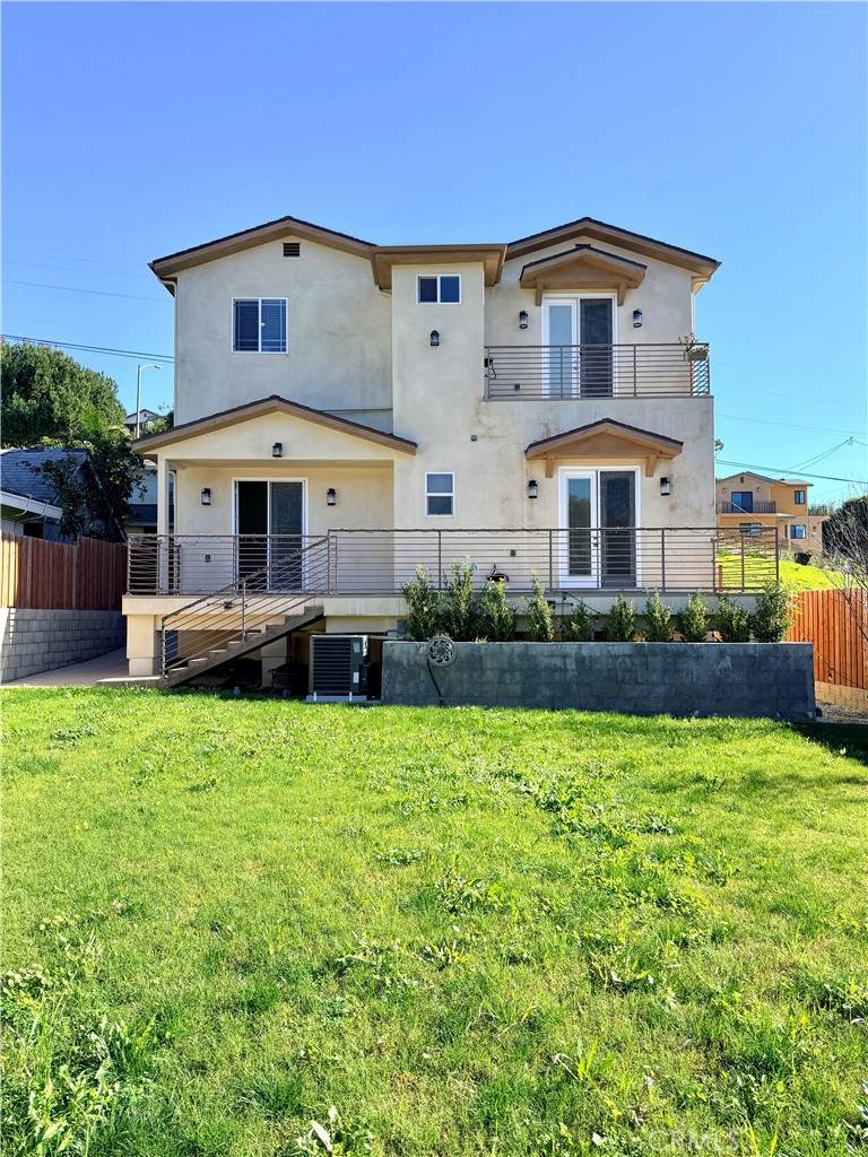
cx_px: 434
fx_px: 802
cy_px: 578
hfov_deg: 56.8
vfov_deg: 71.6
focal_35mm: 24
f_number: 1.78
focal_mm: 6.76
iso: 80
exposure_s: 1/2525
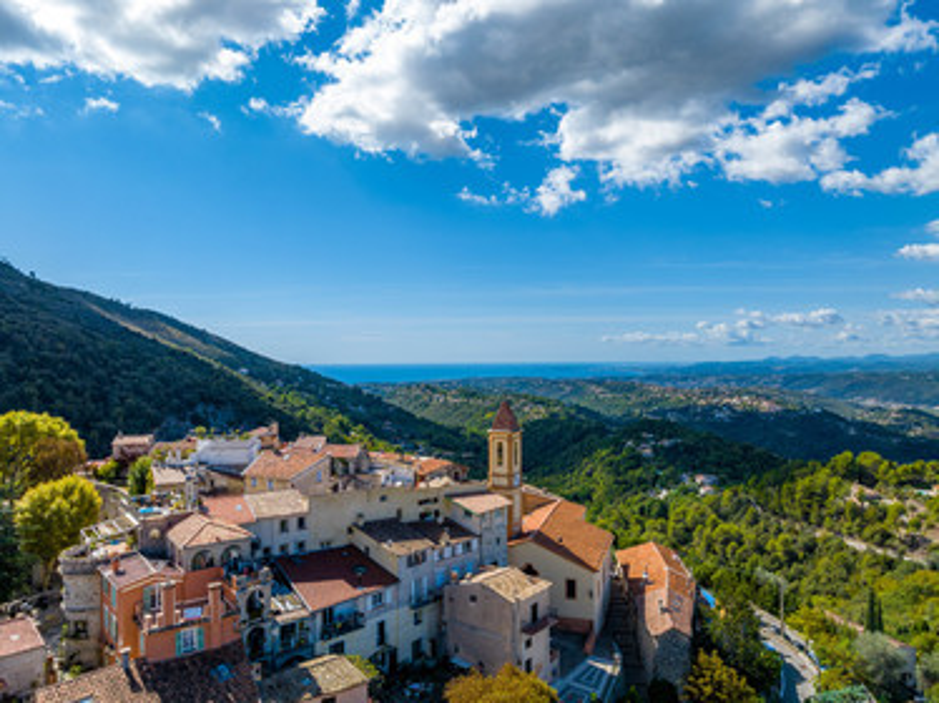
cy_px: 352
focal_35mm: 24
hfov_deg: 71.6
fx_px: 651
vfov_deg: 56.8
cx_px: 470
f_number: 11
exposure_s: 1/160
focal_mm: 12.3
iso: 100
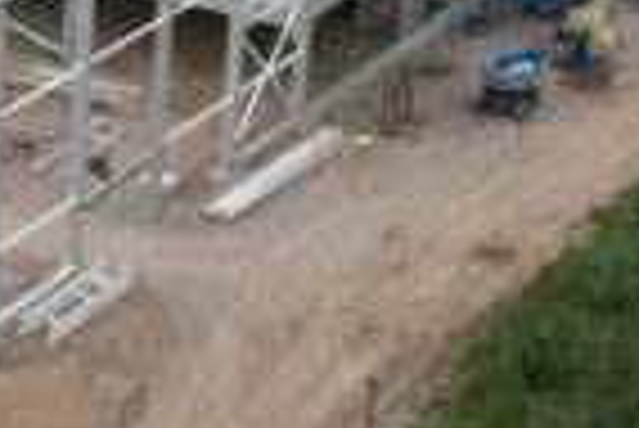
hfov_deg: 11.8
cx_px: -558
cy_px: 2
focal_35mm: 159
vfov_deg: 8.6
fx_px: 2825
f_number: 2.8
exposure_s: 1/1250
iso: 100
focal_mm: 8.38
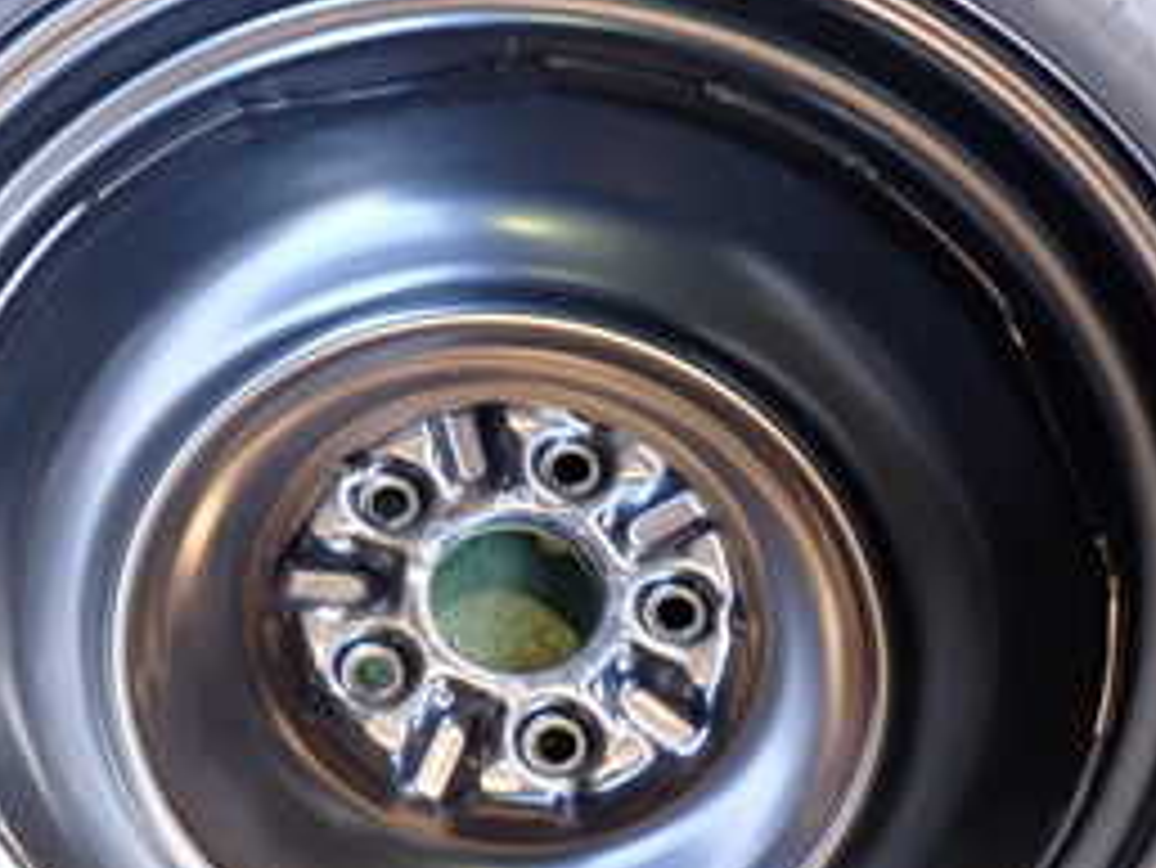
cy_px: 652
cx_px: 441
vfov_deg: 20.9
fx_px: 2339
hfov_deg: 27.7
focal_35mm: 70
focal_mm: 5.4
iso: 250
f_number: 2.3
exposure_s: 1/30
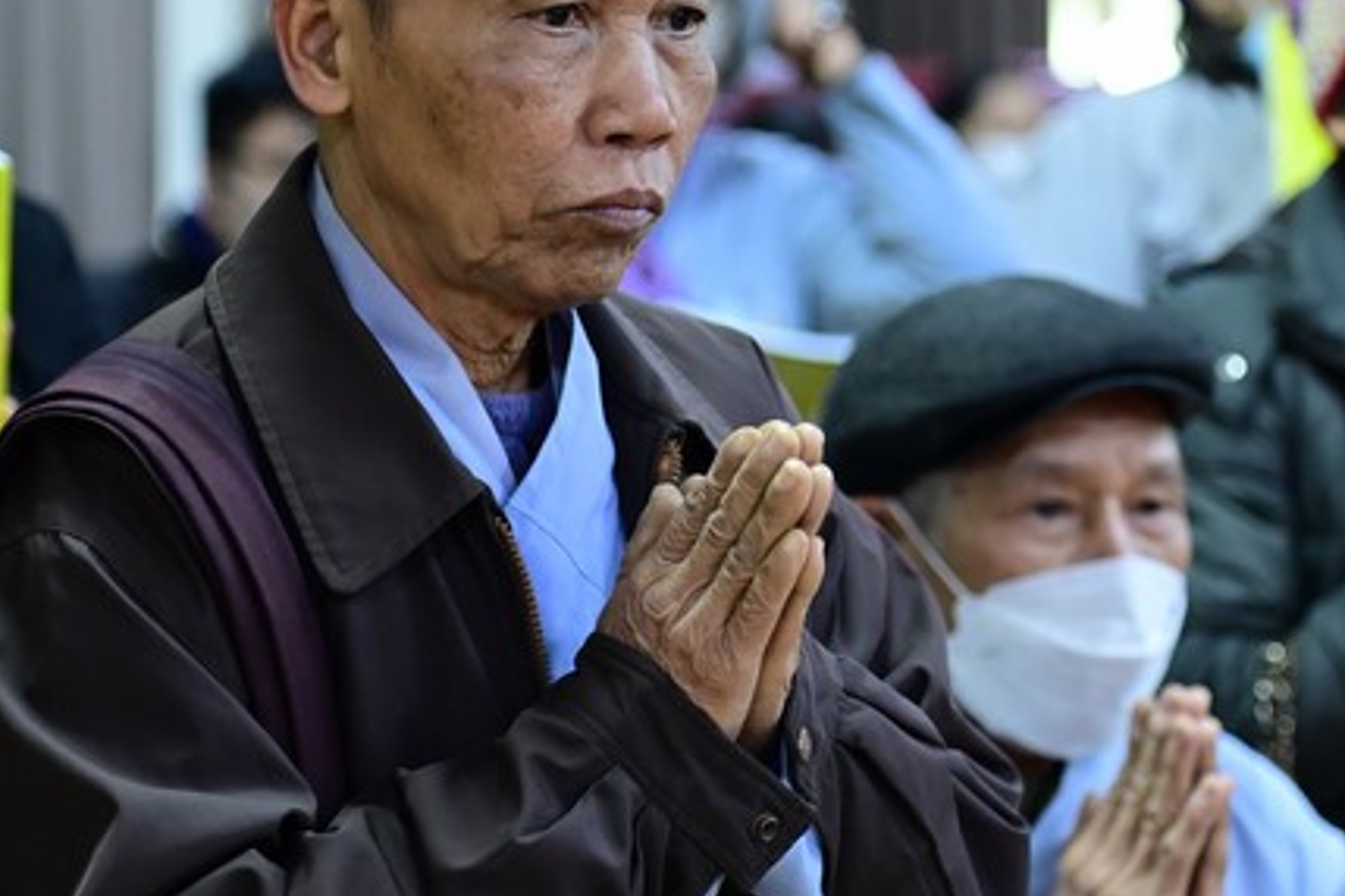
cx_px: 671
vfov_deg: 8.6
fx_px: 5940
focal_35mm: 159
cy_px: 423
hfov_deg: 12.9
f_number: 4
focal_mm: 105
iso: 4000
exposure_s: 1/80
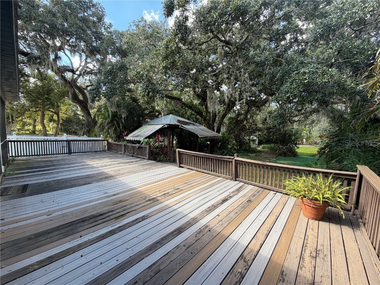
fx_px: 154
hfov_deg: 102.1
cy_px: 142
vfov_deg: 85.7
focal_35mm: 14
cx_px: 190
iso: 50
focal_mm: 2.22
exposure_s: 1/121
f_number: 2.2
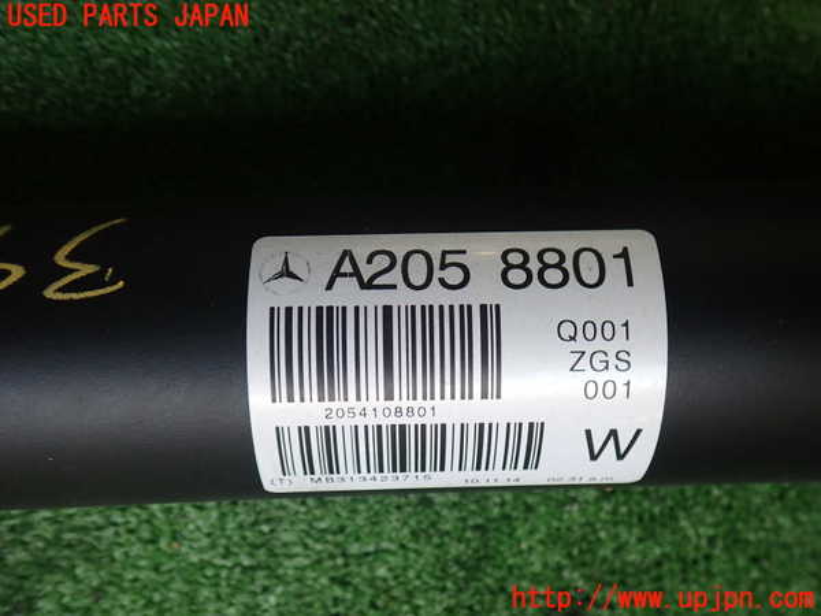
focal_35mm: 30
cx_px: 410
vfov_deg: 46.8
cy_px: 308
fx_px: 712
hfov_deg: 60.0
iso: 200
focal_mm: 5.4
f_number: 2.3
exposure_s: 1/80
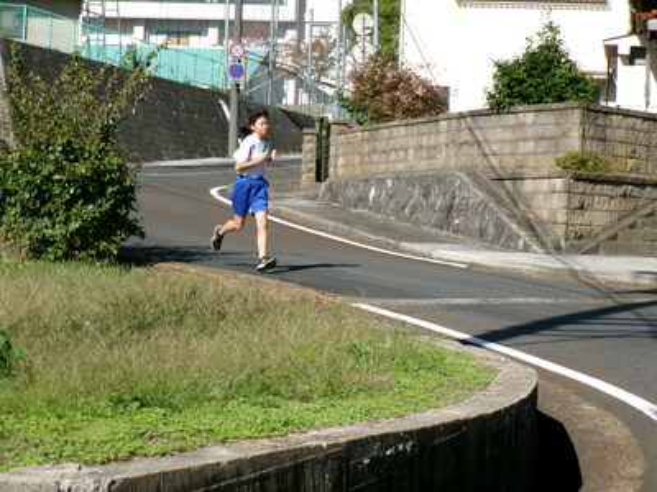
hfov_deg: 17.1
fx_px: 2183
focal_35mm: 115
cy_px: 246
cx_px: 328
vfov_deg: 12.9
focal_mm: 20.6
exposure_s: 1/400
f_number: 6.2
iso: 100
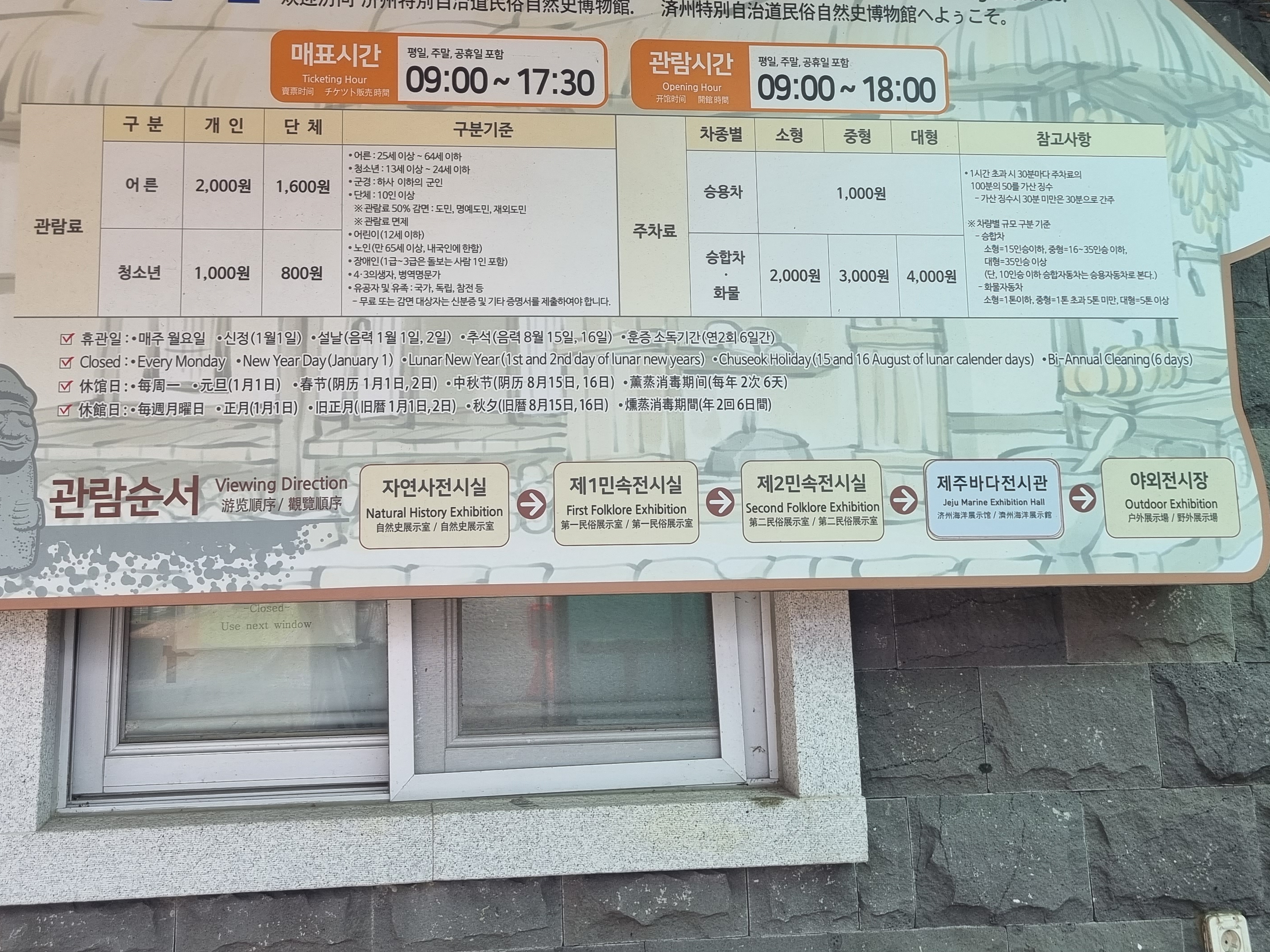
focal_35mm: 37
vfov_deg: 38.0
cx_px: 533
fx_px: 1358
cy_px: 276
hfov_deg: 49.9
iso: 50
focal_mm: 5.4
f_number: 1.8
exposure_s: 1/402
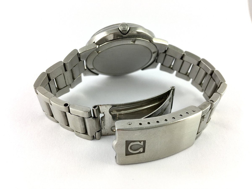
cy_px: 94
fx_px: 211
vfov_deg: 48.2
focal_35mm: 29
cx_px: 126
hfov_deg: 61.7
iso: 25
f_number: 2.2
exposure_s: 1/114
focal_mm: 4.15
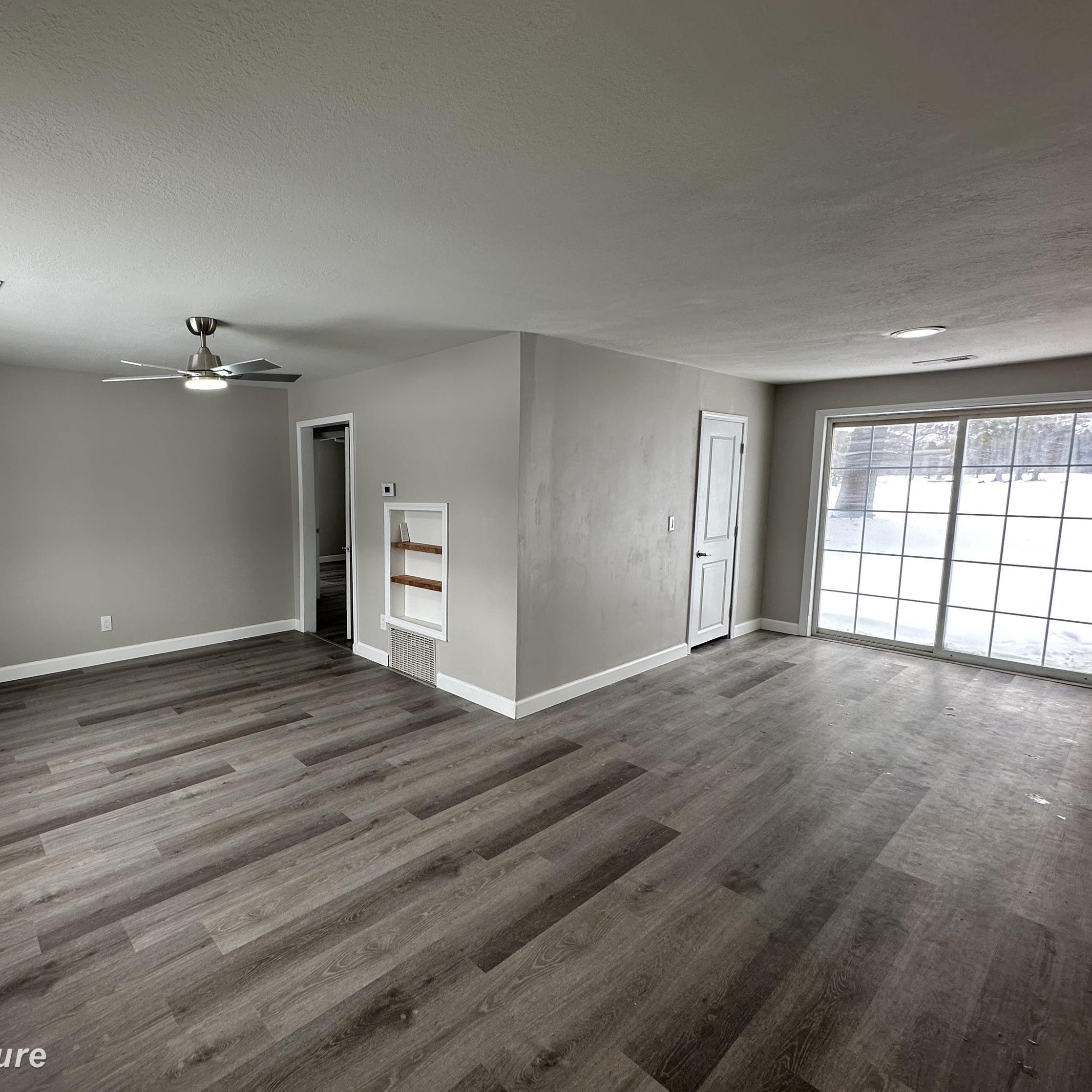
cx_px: 367
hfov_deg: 81.3
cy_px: 549
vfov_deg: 84.0
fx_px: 607
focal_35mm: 17
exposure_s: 1/99
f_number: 2.2
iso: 50
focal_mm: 2.22
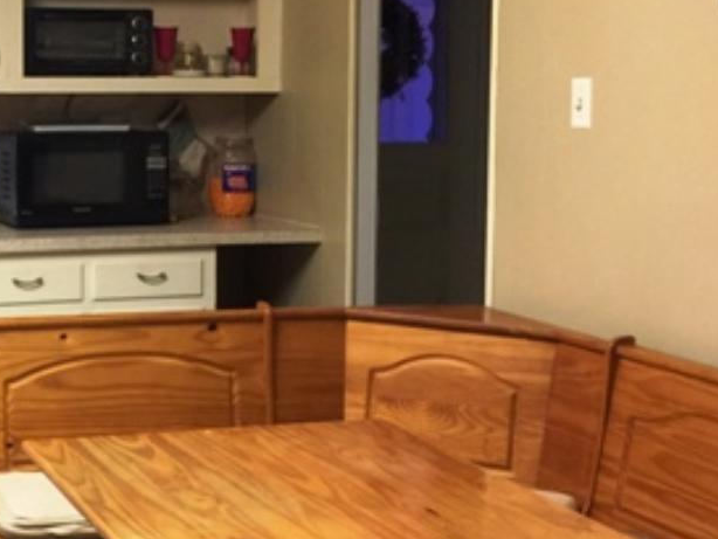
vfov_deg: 21.6
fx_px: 1411
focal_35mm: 68
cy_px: 207
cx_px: 48
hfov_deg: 27.3
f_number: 2.2
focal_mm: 4.15
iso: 100
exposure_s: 1/15
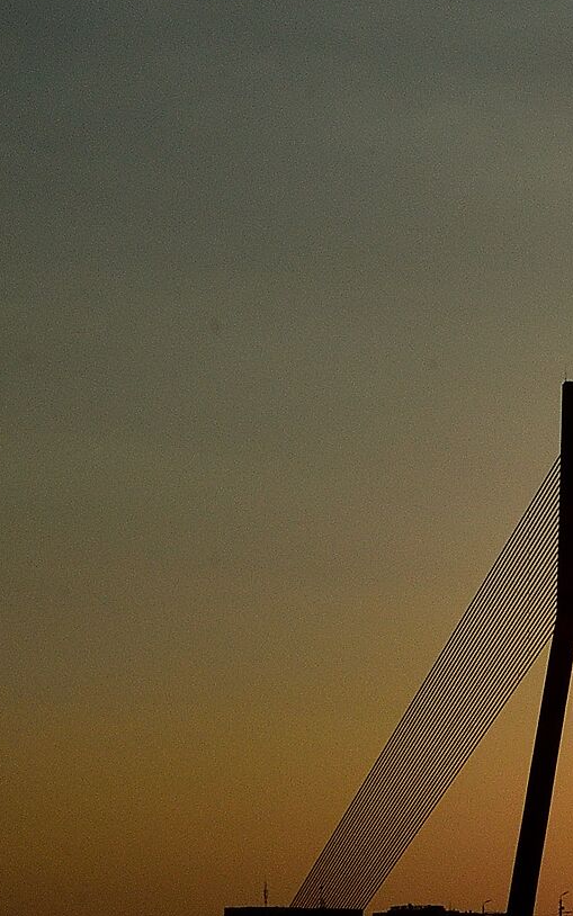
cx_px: 1189
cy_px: 824
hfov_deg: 10.9
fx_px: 2698
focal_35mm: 108
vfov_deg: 18.9
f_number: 22
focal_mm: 24
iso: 200
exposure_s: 1/400
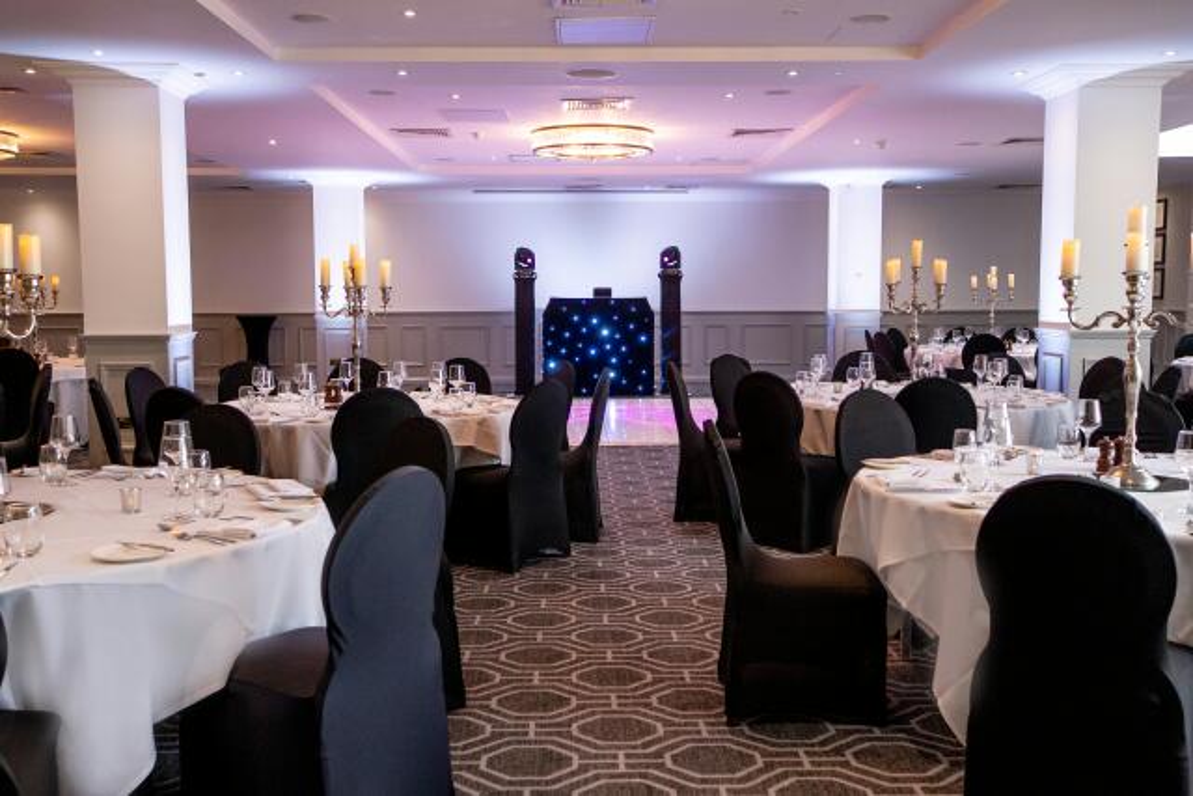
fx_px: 1193
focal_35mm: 36
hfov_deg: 53.1
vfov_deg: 36.9
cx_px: 596
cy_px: 398
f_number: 3.2
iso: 1600
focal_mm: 24
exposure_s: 1/160
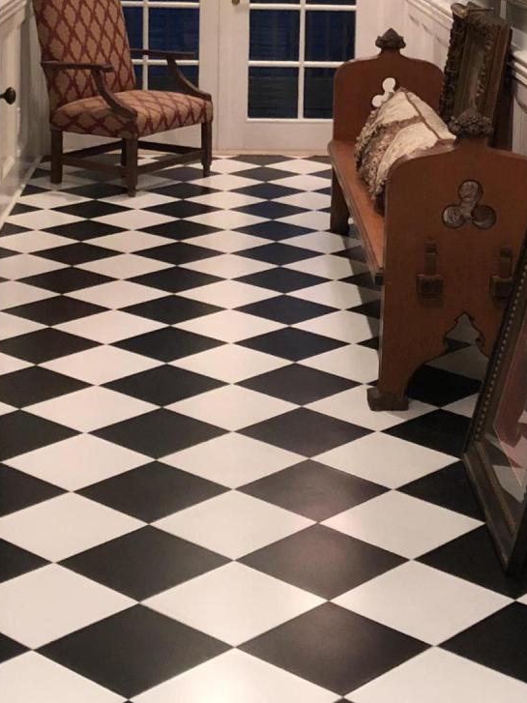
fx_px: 1563
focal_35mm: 77
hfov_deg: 19.1
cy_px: 84
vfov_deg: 24.7
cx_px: 313
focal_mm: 3.99
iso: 100
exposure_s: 1/11
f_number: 1.8
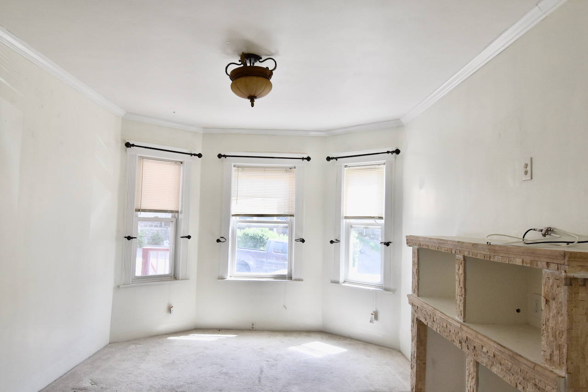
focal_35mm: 22
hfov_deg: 77.3
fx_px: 368
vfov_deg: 56.2
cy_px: 196
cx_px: 294
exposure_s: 1/160
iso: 800
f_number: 6.3
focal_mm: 15
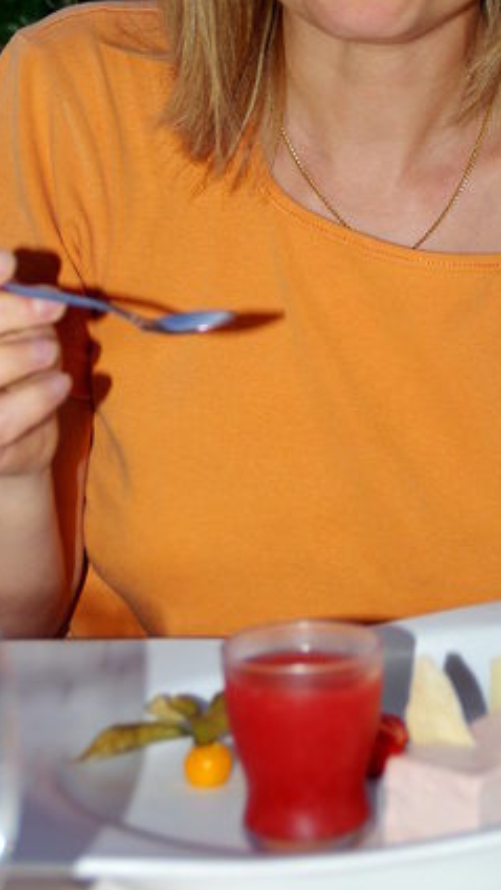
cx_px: 373
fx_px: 2858
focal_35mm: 121
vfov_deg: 17.7
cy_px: 270
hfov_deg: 10.0
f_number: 4.5
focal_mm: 55
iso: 400
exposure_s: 1/100
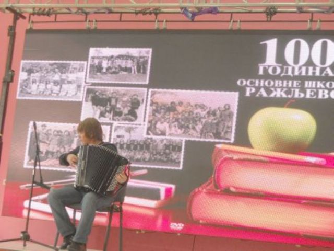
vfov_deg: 16.4
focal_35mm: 90
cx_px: 167
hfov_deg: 21.8
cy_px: 126
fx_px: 868
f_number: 4.8
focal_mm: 14.9
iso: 200
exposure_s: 1/60
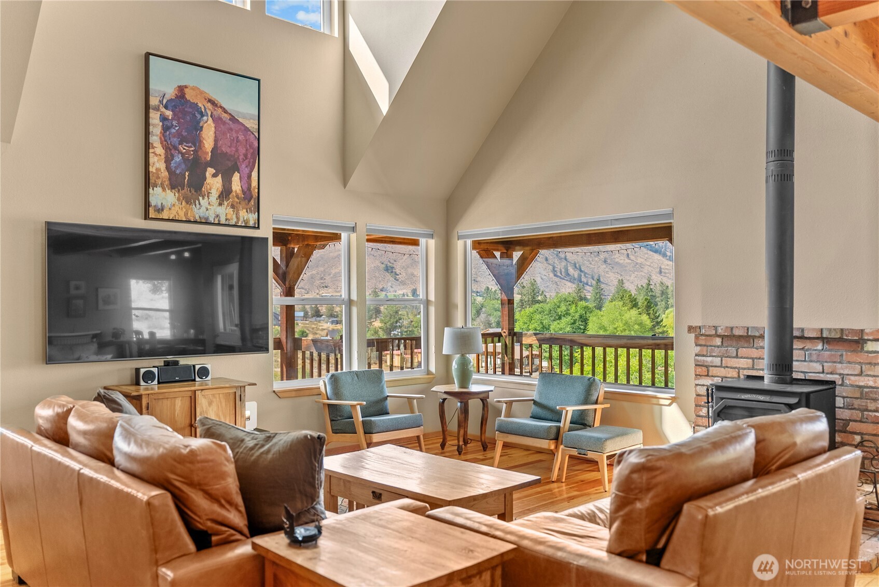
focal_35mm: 28
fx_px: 684
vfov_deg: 46.5
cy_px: 294
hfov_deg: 65.4
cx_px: 440
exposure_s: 1/15
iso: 400
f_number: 2.8
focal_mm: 28
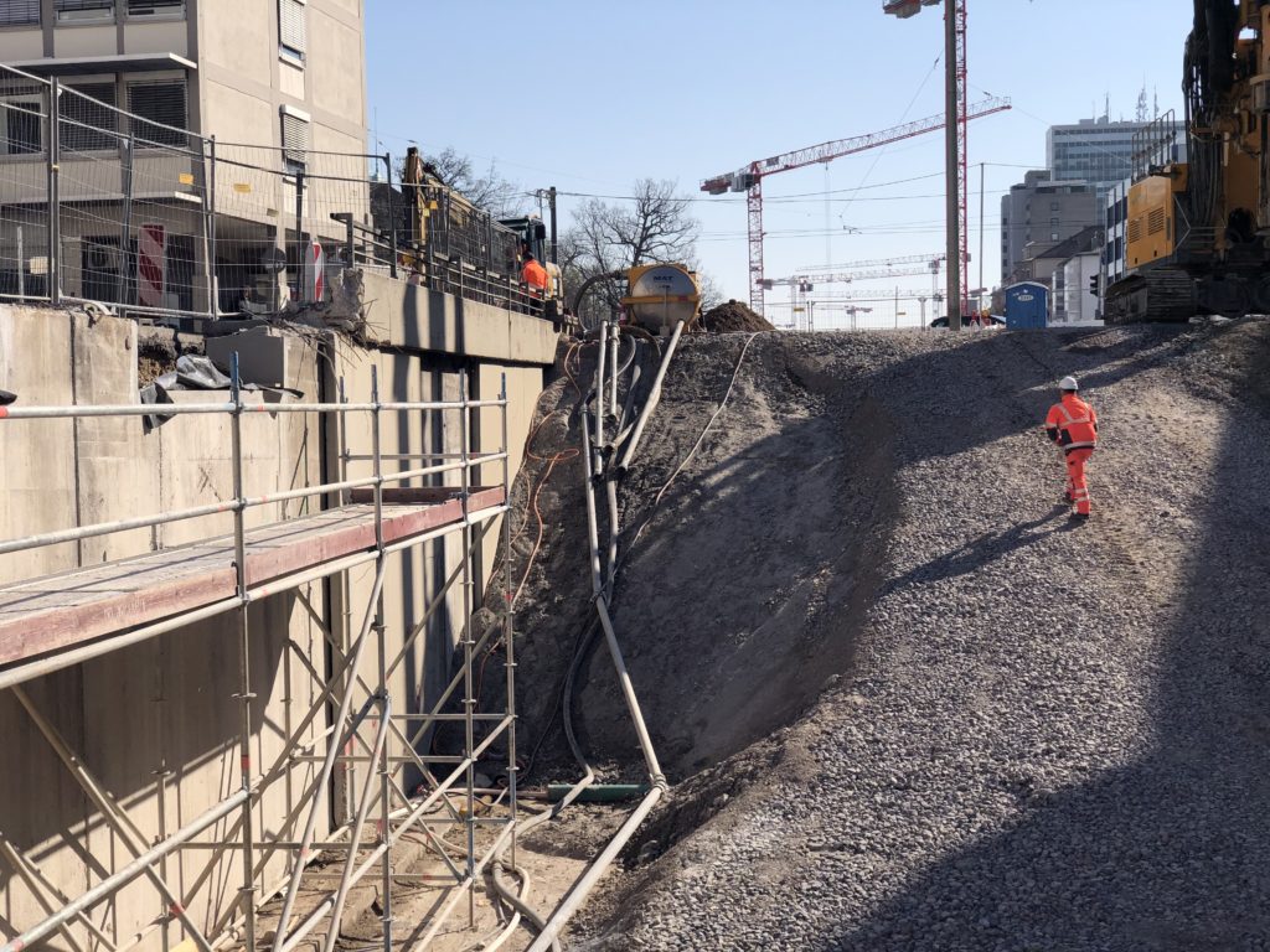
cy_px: 476
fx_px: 1908
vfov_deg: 28.0
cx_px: 635
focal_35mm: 52
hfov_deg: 36.8
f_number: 2.4
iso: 16
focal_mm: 6
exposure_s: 1/1453
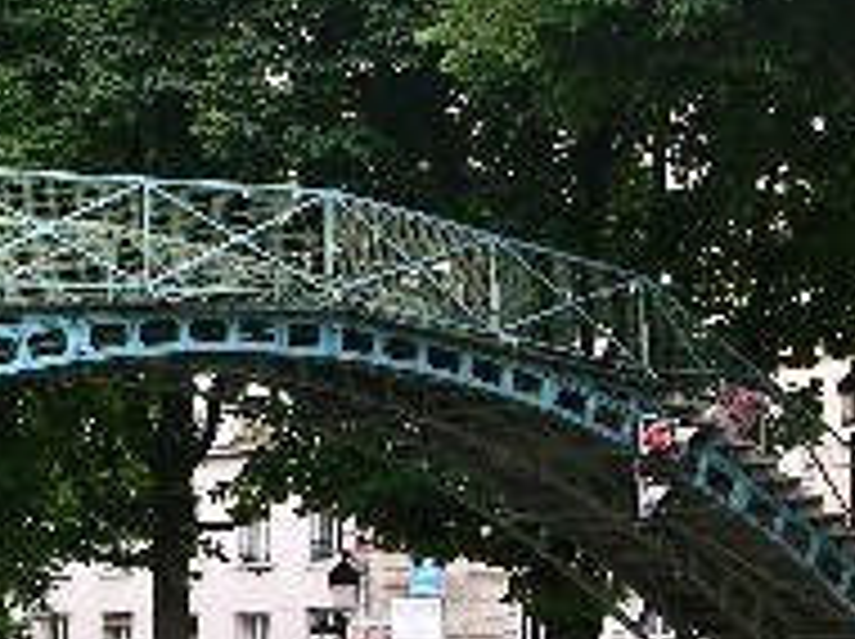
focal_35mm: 130
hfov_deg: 15.0
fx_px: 3207
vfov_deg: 11.3
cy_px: 526
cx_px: 61
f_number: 5.2
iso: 50
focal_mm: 10.7
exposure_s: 1/42.4
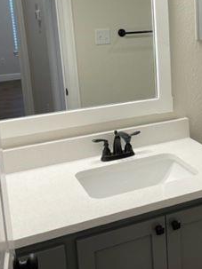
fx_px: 428
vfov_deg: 34.6
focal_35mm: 55
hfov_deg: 25.8
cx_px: 177
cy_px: 87
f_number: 1.6
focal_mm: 4.2
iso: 64
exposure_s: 1/120
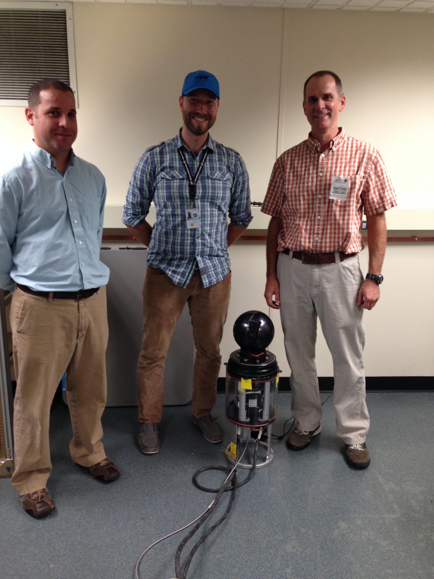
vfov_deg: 55.4
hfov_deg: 42.9
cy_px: 290
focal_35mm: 33
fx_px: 552
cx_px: 217
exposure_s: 1/20
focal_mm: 4.12
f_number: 2.4
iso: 100
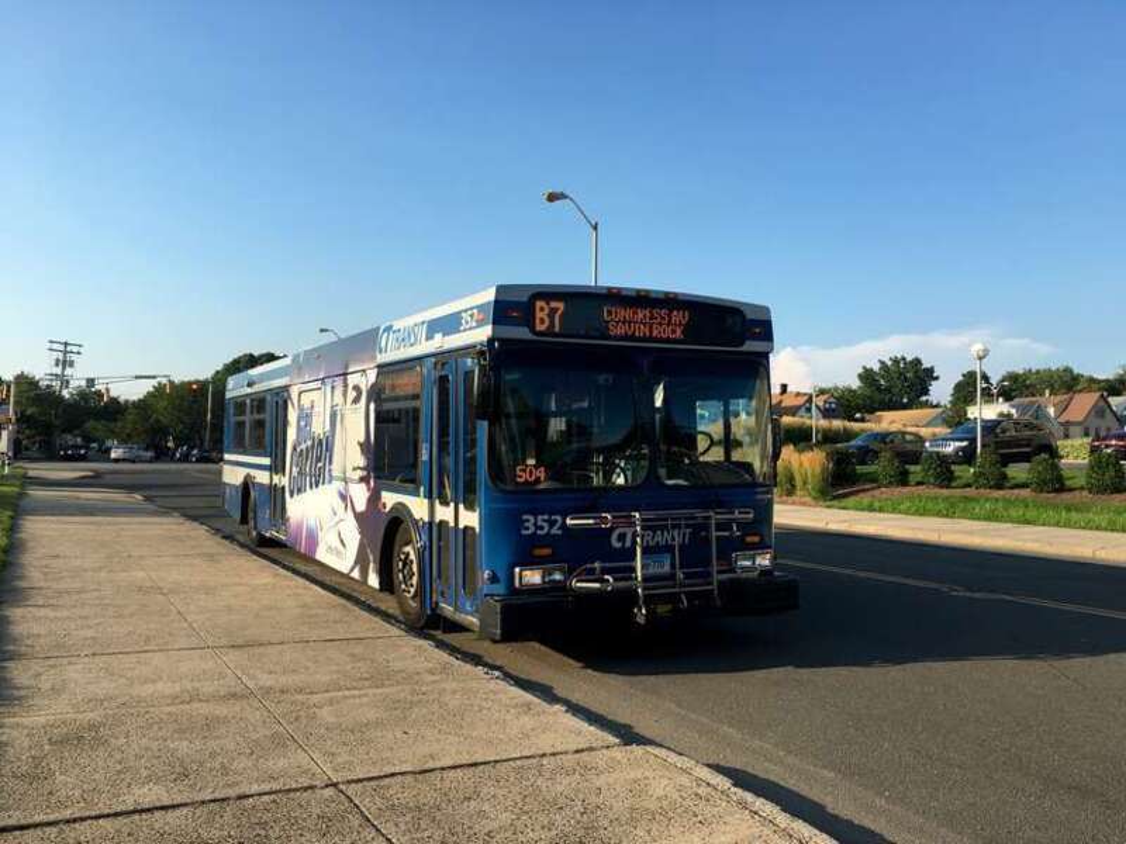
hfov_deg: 61.7
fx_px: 943
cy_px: 422
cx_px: 563
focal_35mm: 29
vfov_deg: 48.2
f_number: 2.2
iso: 25
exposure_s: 1/894
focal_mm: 4.15
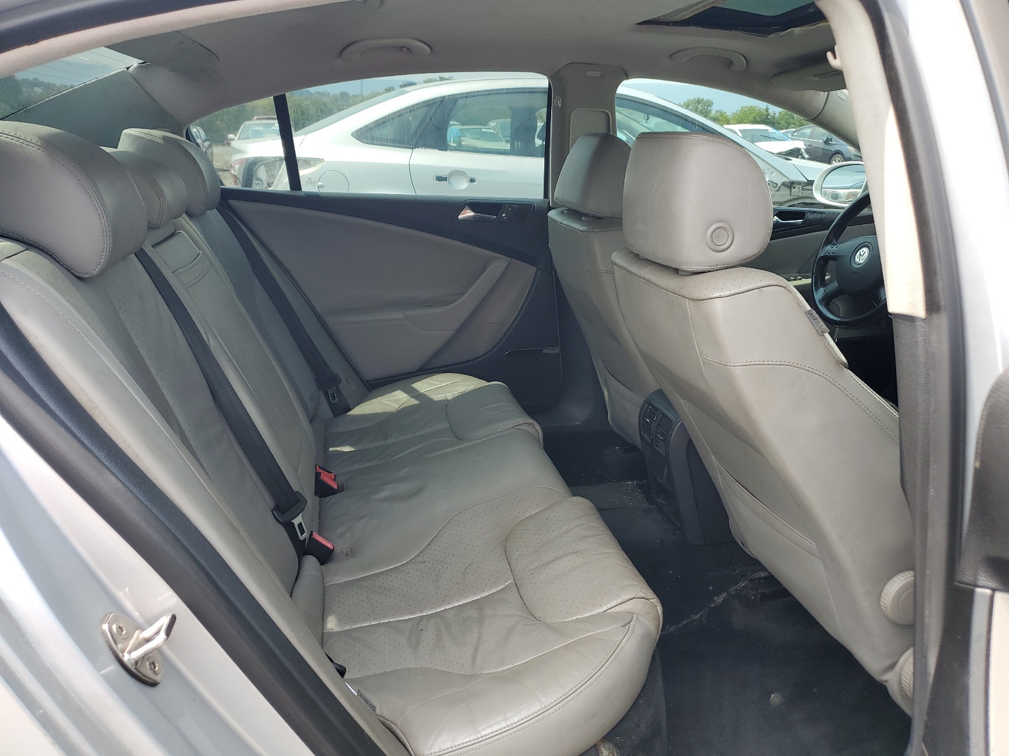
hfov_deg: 67.3
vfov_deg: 53.1
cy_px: 378
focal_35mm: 26
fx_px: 758
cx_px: 504
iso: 50
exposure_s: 1/588
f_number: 1.5
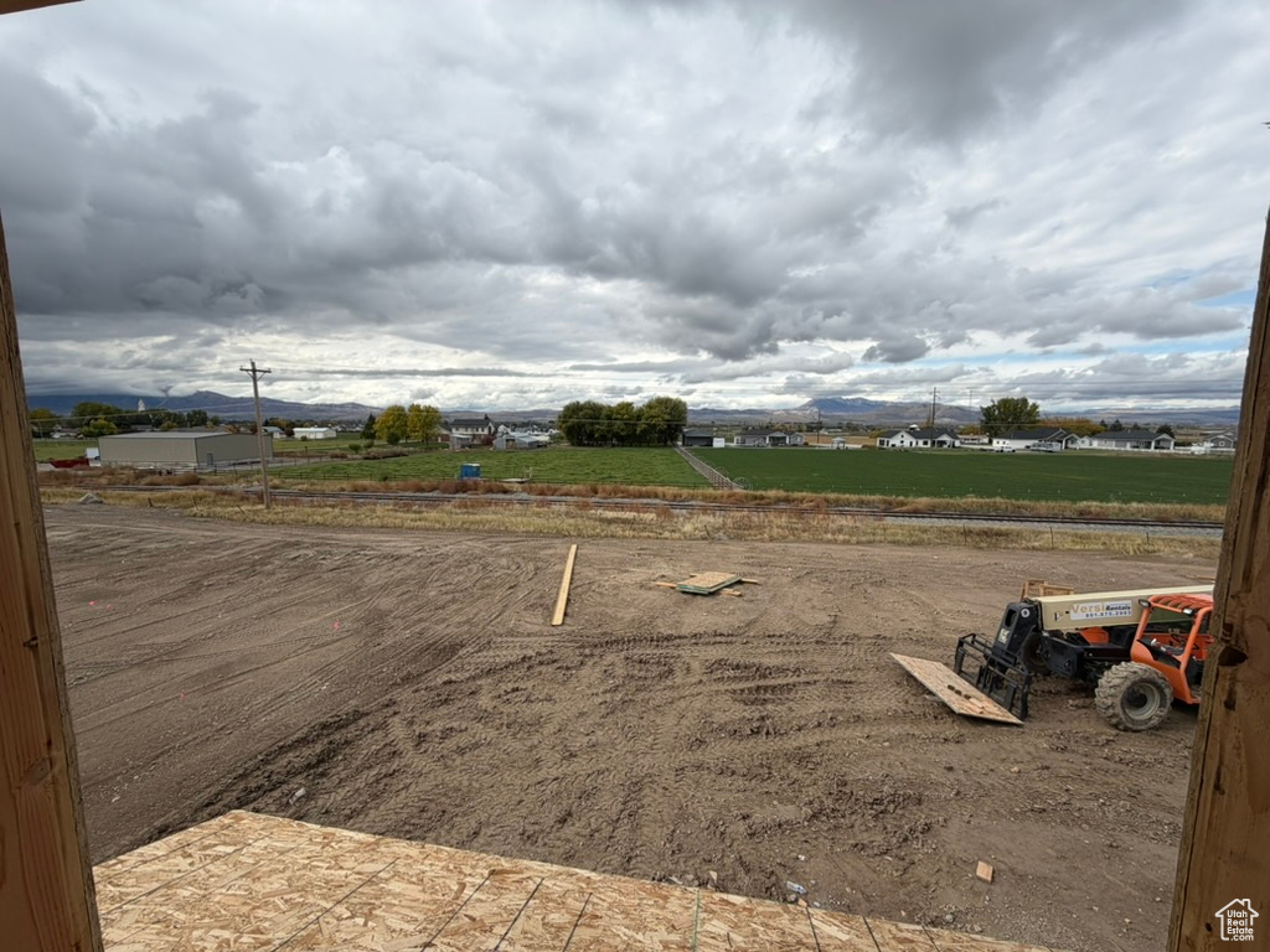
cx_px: 635
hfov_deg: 102.1
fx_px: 514
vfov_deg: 85.7
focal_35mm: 14
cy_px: 476
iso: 20
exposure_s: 1/914
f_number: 2.2
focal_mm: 2.22
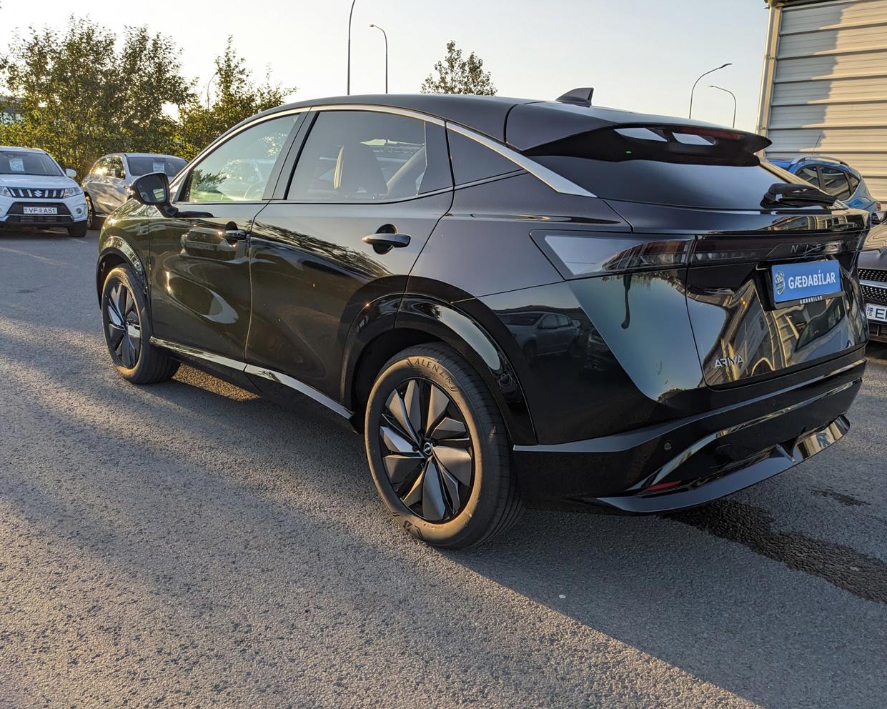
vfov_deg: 50.0
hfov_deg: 60.4
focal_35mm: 29
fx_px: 761
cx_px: 466
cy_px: 347
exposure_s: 1/757
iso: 48
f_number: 1.73
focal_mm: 4.38
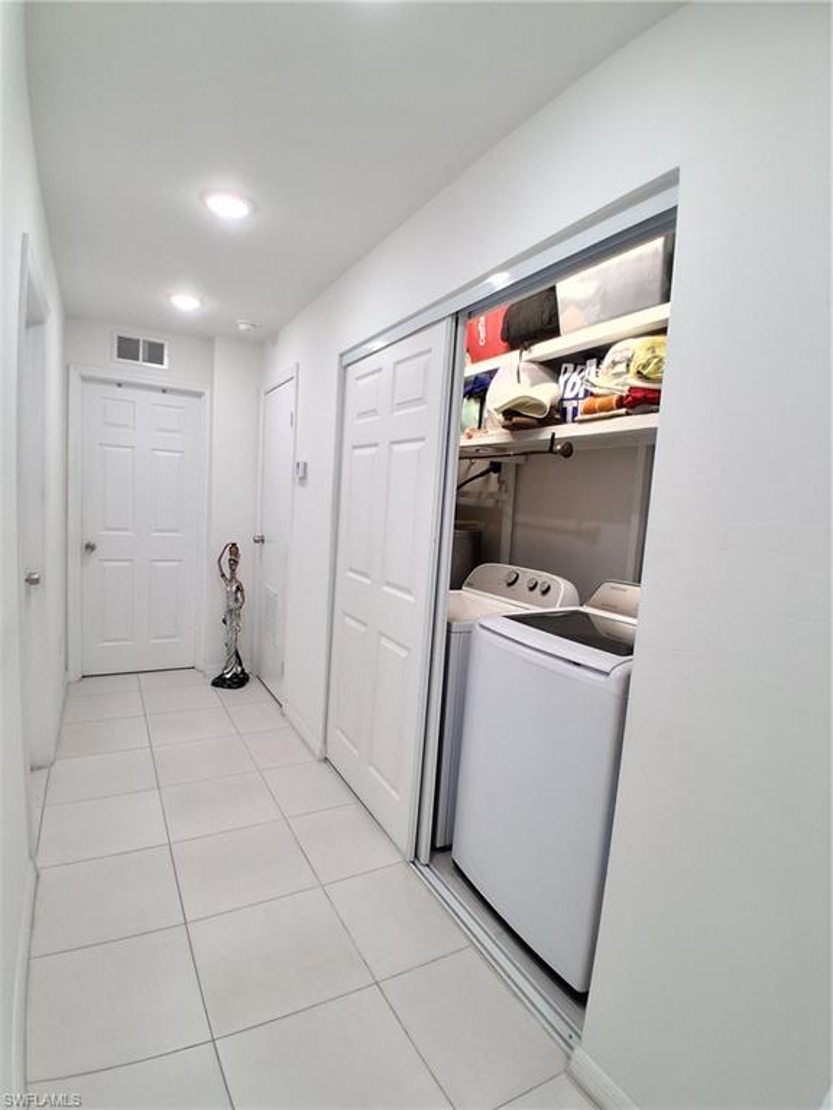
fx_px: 545
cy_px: 555
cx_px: 416
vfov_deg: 91.0
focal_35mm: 17
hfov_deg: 74.7
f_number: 2.2
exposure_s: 1/60
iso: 100
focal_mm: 1.4
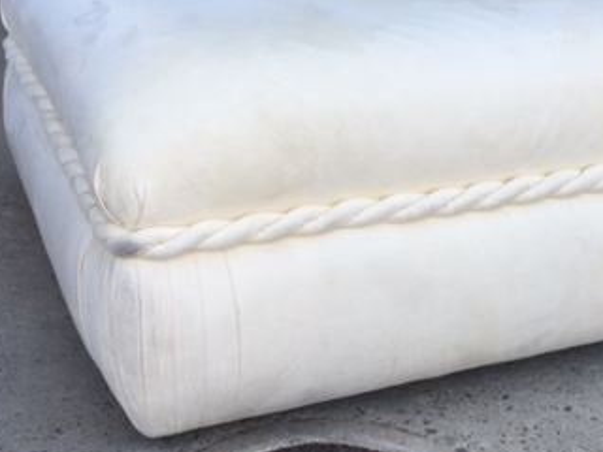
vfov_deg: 25.2
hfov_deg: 32.9
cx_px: 409
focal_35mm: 58
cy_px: 269
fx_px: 1010
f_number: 2.2
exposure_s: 1/494
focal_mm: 4.15
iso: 32
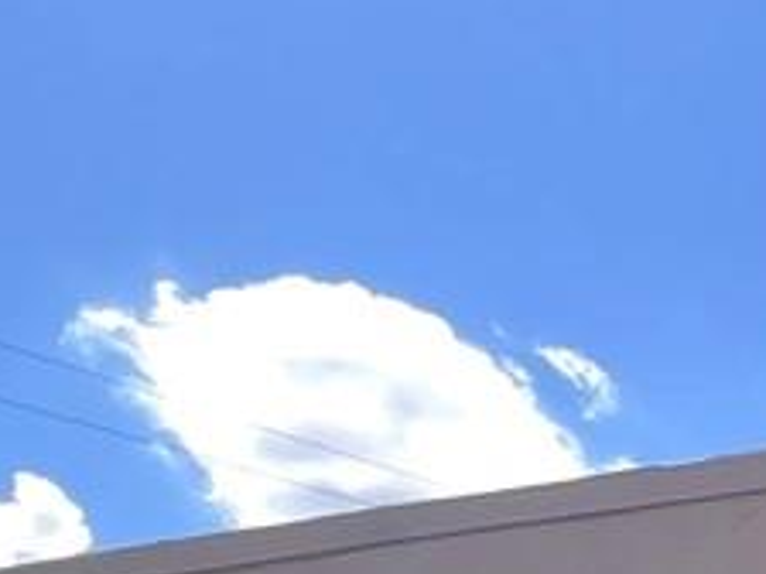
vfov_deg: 13.4
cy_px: 1192
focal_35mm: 93
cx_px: 1689
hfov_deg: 15.2
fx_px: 2058
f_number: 1.8
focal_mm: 1.57
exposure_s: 1/418
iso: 32
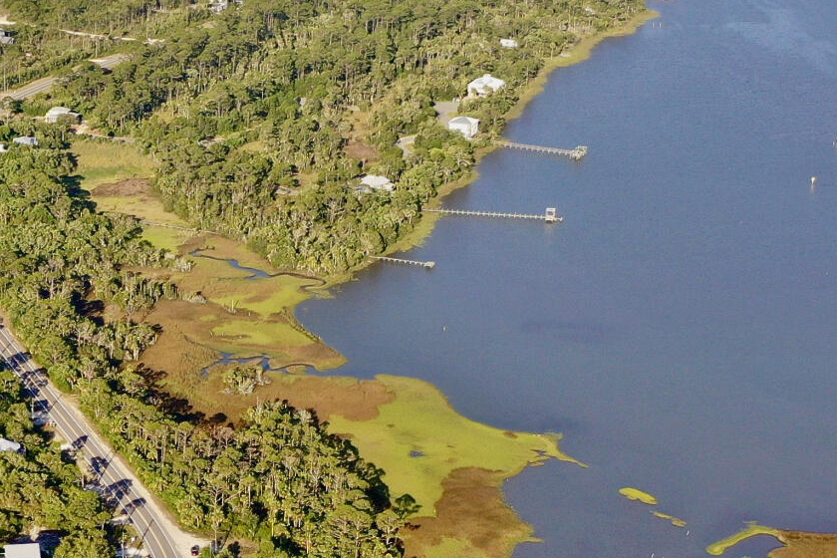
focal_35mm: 100
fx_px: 2325
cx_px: 205
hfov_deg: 20.2
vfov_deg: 13.5
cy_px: 531
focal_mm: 10.26
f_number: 3.2
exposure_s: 1/50
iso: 100
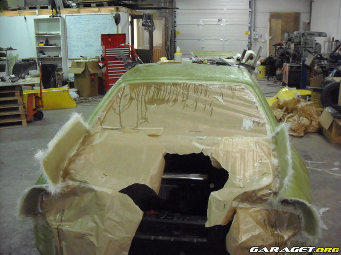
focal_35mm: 37
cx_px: 170
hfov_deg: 50.1
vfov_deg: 38.7
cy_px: 128
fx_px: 364
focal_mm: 6.2
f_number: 2.7
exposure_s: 1/40
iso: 800
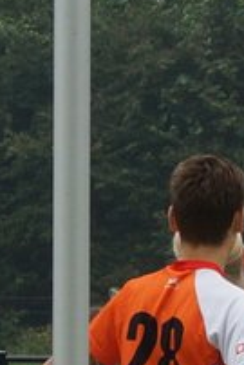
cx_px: 426
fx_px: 3085
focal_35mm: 304
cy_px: 248
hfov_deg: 4.5
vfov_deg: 6.8
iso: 320
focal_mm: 40
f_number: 6.3
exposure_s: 1/640
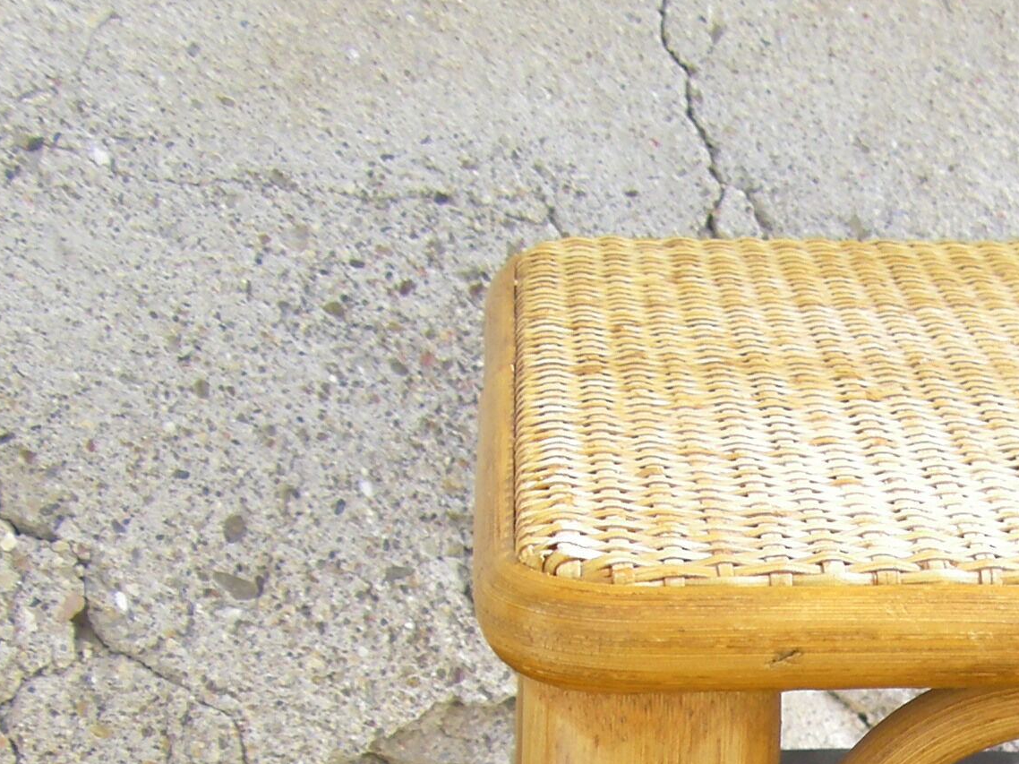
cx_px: 1065
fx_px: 3208
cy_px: 931
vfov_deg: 13.2
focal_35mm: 109
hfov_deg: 17.5
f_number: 3.5
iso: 64
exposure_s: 1/160
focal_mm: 6.3
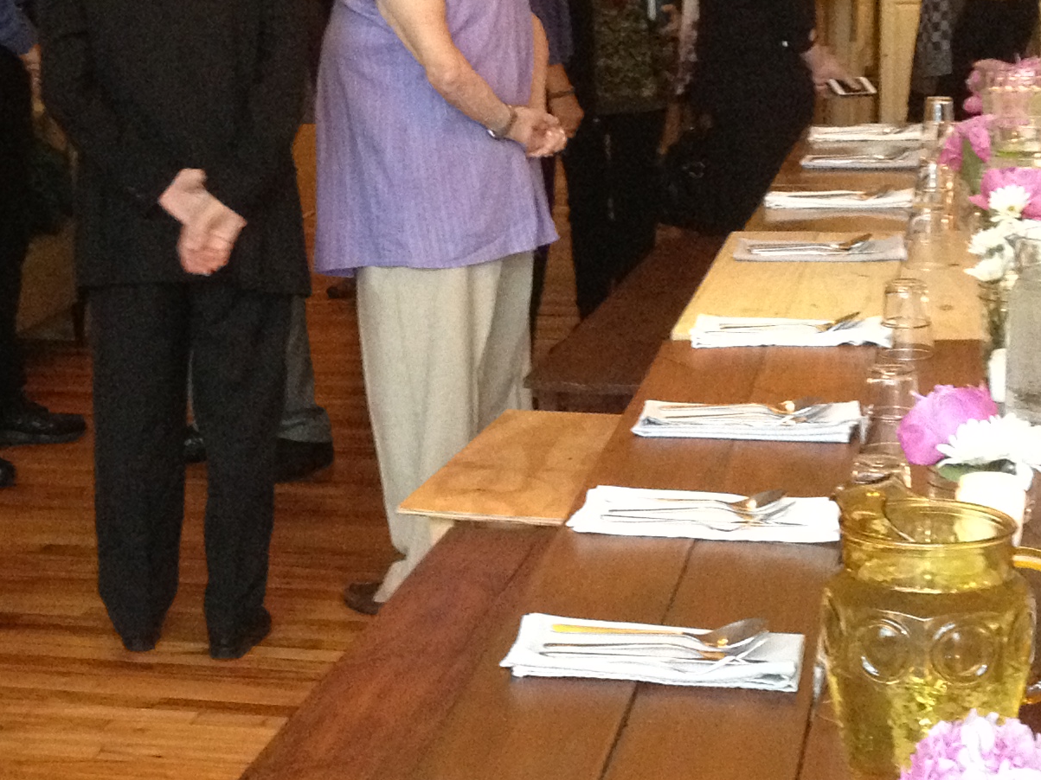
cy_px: 374
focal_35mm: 95
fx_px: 2857
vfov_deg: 15.6
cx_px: 276
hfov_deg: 20.5
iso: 400
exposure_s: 1/17
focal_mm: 4.28
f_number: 2.4
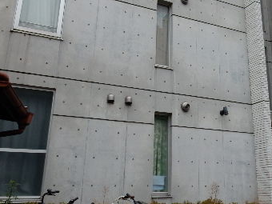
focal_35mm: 47
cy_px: 50
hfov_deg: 39.5
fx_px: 369
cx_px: 198
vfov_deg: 30.4
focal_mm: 4.5
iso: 125
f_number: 3.7
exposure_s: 1/125
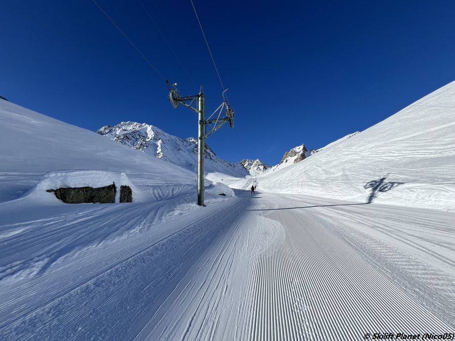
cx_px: 228
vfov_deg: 89.9
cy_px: 170
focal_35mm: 13
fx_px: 171
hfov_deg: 106.2
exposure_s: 1/4219
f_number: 1.8
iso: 32
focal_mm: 1.57
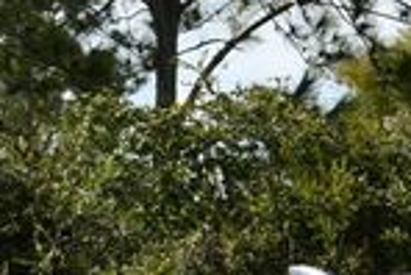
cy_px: 428
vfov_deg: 5.5
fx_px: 2857
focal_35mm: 250
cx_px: 736
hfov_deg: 8.0
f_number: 8
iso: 100
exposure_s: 1/250
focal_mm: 29
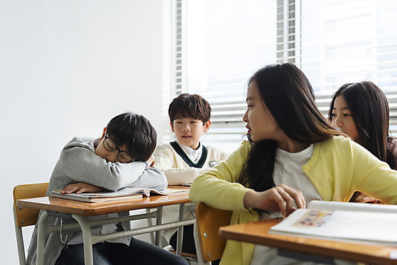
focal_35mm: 45
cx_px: 207
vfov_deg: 29.9
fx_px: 496
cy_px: 134
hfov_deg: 43.6
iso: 640
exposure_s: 1/250
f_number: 2.8
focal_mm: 42
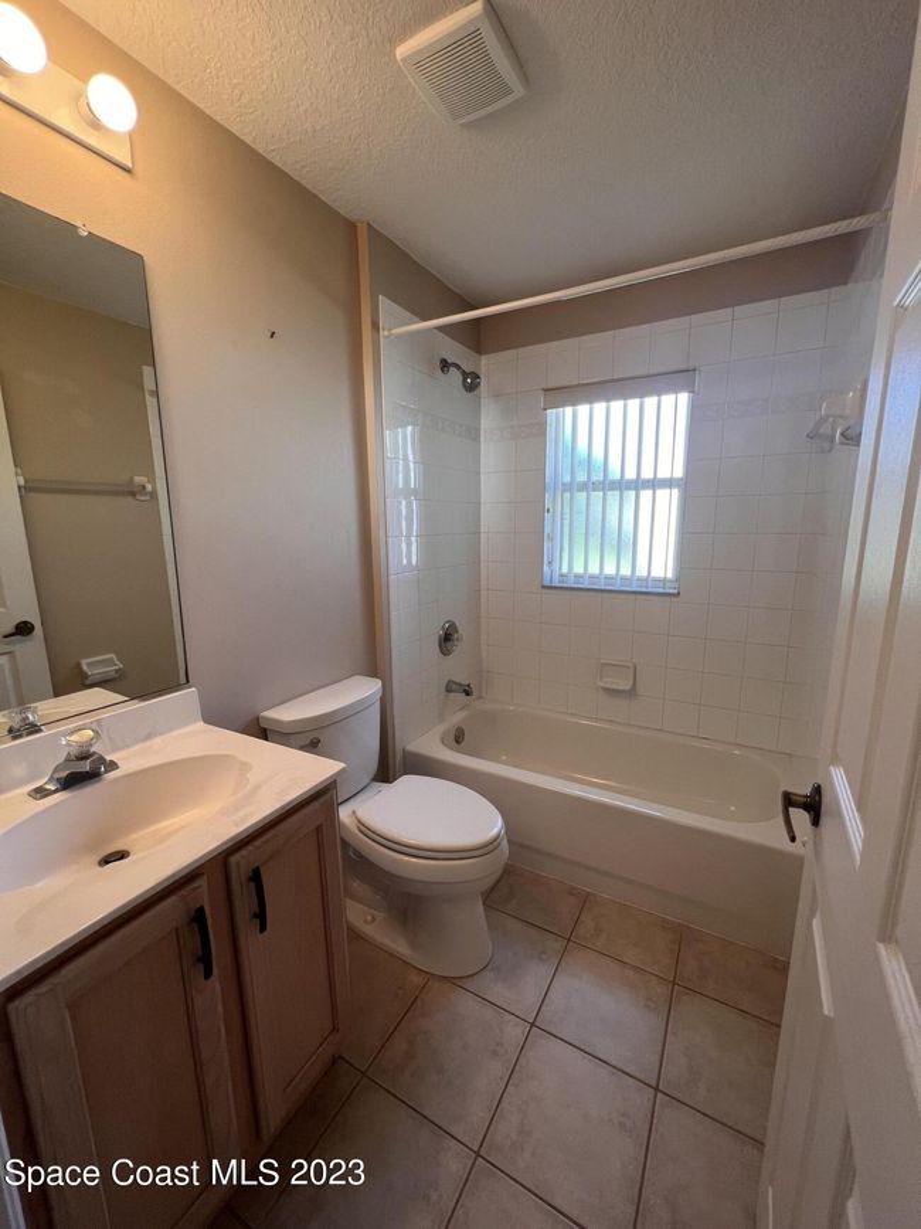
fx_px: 461
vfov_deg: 106.2
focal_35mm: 13
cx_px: 460
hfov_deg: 89.9
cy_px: 614
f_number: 1.8
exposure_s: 1/120
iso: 100
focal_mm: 1.57
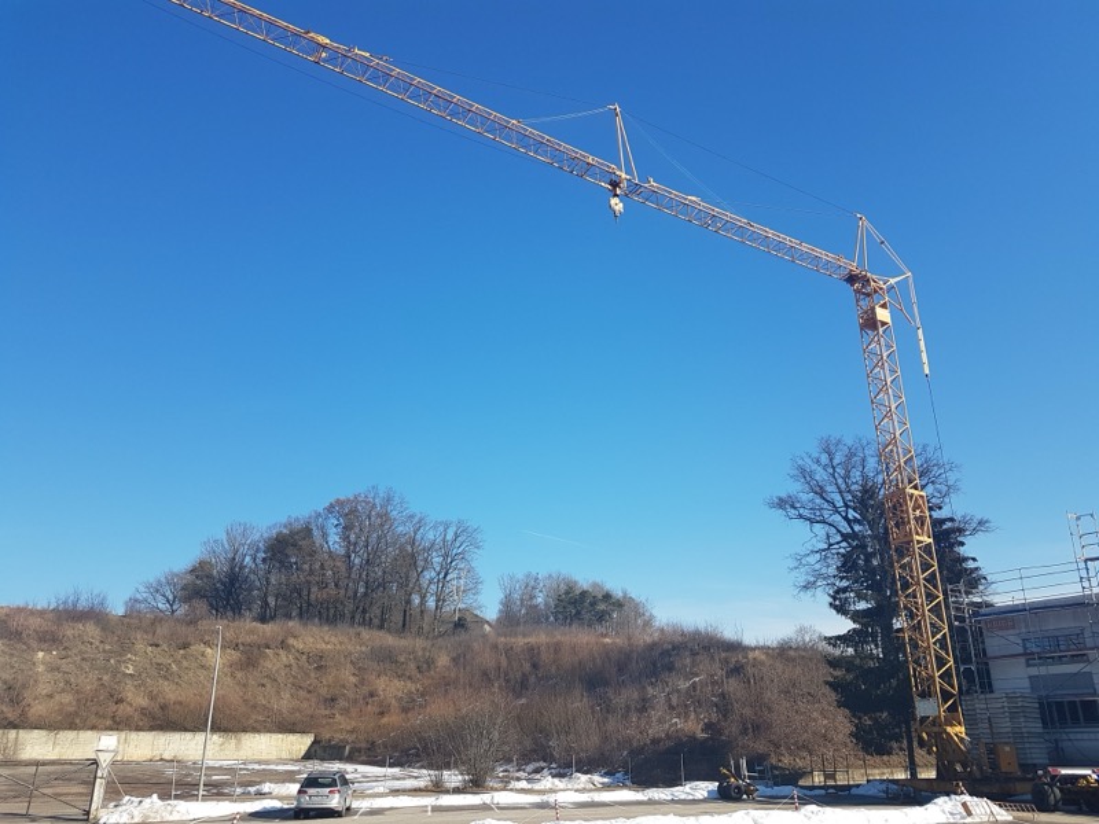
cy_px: 412
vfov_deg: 53.1
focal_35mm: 26
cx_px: 550
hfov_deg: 67.3
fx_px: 825
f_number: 1.7
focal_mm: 4.2
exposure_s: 1/1840
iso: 40
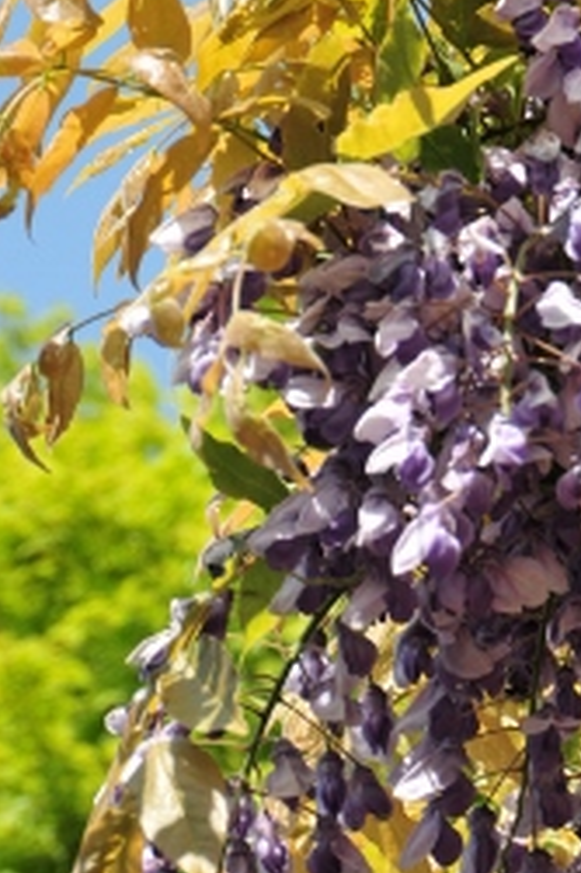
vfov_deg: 9.6
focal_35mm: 214
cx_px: 687
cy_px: 403
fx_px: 5187
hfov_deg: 6.4
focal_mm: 56
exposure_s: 1/320
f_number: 9
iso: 200
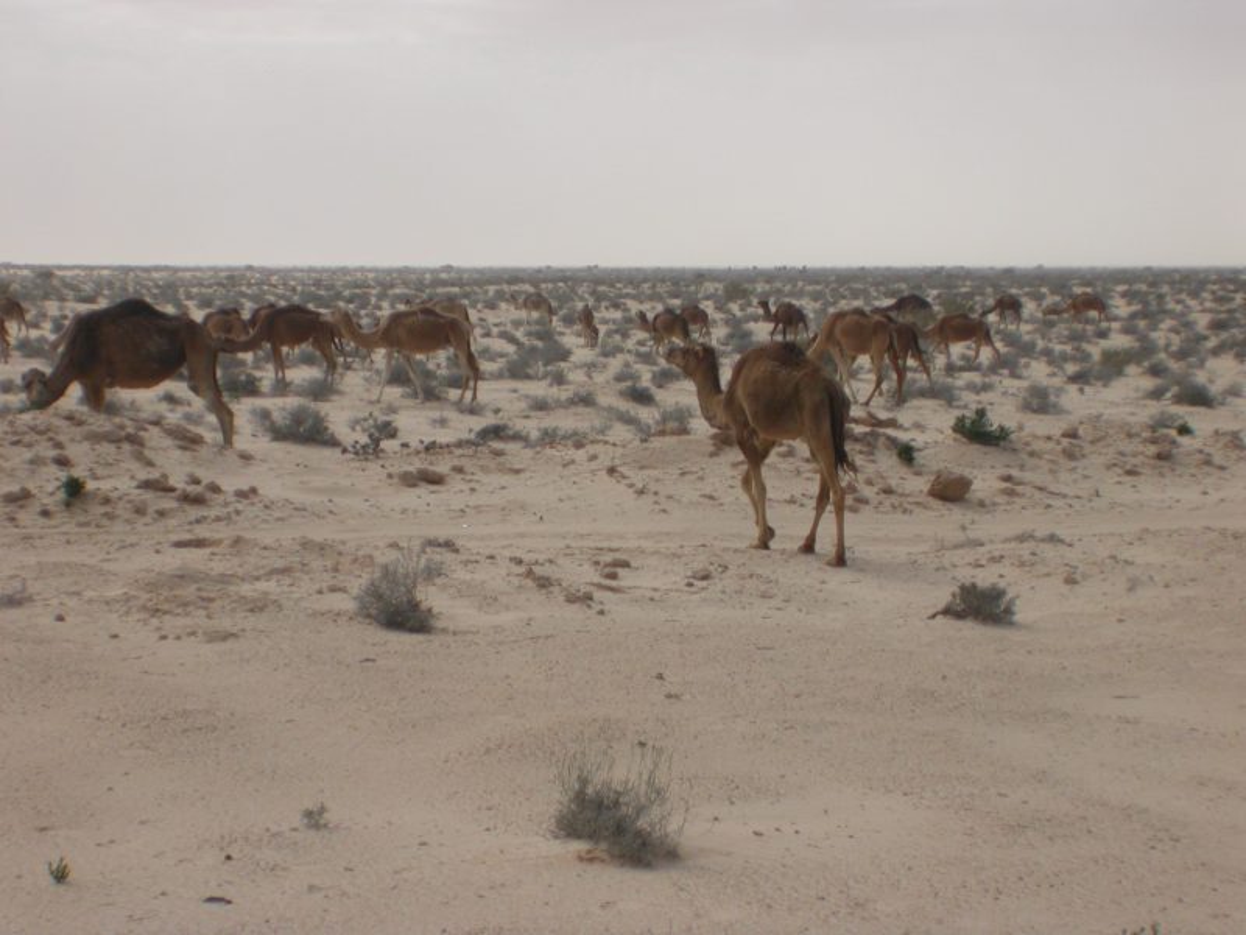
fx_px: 5075
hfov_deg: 14.0
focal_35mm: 141
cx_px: 623
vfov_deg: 10.5
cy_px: 468
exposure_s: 1/240
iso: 100
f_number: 6.2
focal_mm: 29.3
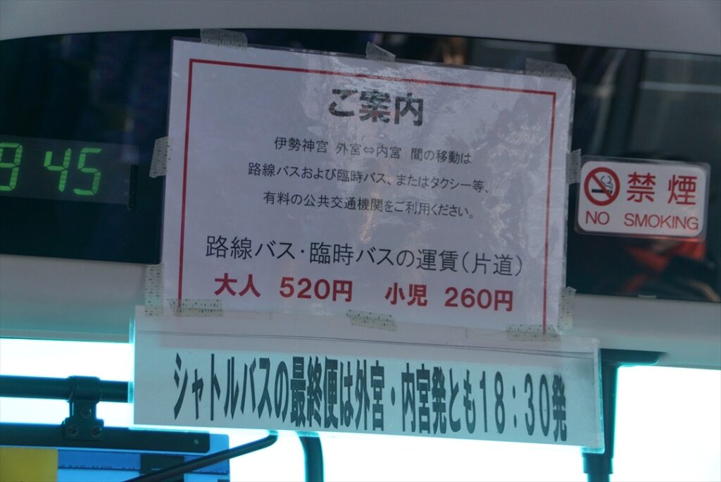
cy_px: 241
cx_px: 360
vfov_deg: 15.2
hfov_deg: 22.6
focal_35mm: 90
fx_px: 1803
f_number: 5
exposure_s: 1/100
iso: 400
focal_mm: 60
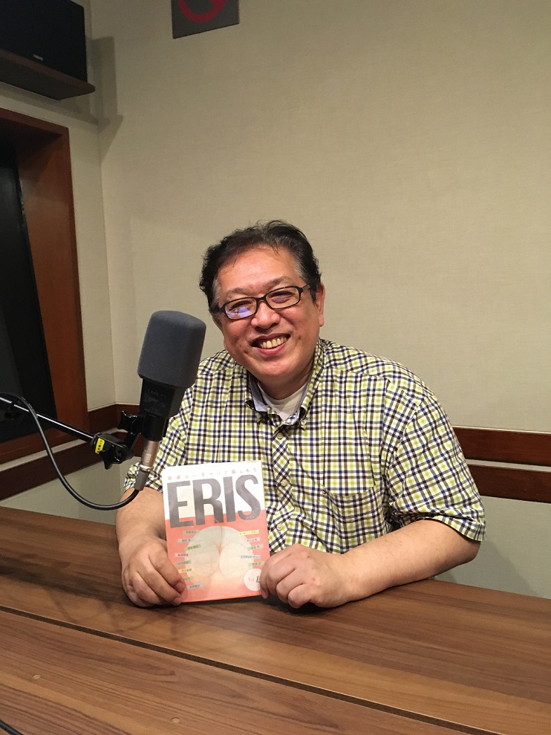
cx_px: 276
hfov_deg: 48.2
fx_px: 615
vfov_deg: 61.7
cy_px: 368
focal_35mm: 29
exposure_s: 1/15
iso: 200
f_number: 2.2
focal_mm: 4.15
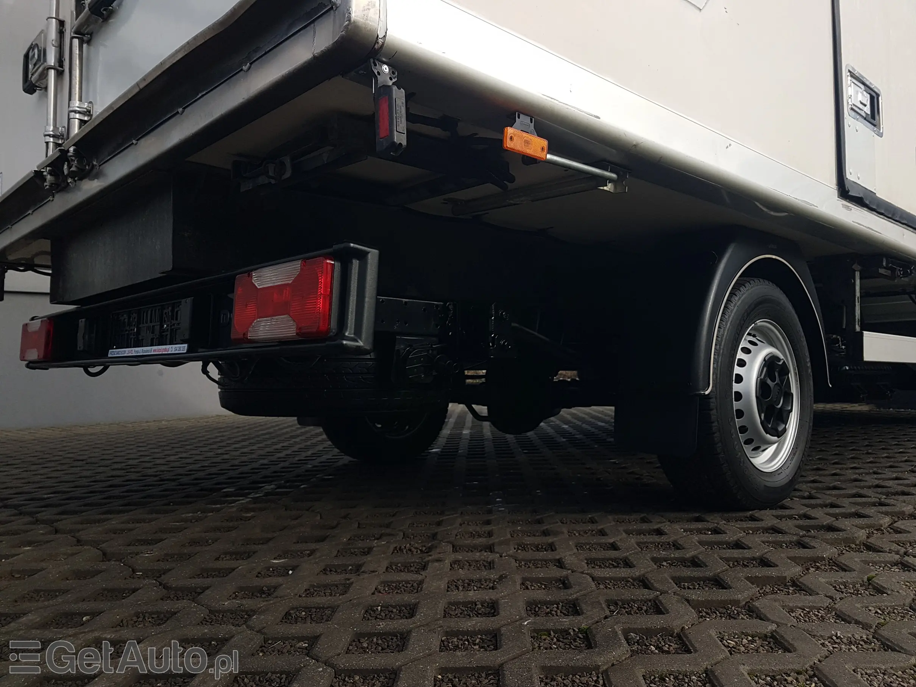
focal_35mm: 26
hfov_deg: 67.3
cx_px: 458
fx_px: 688
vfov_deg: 53.1
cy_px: 344
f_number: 1.7
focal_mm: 4.2
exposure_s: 1/930
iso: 40
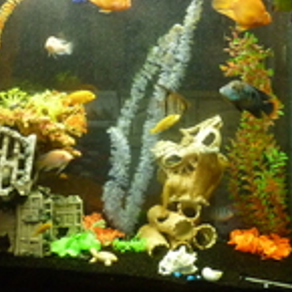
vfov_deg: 19.4
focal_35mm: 85
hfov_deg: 20.4
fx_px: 811
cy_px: -40
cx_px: 103
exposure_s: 1/30
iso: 320
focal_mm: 5.5
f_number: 2.8
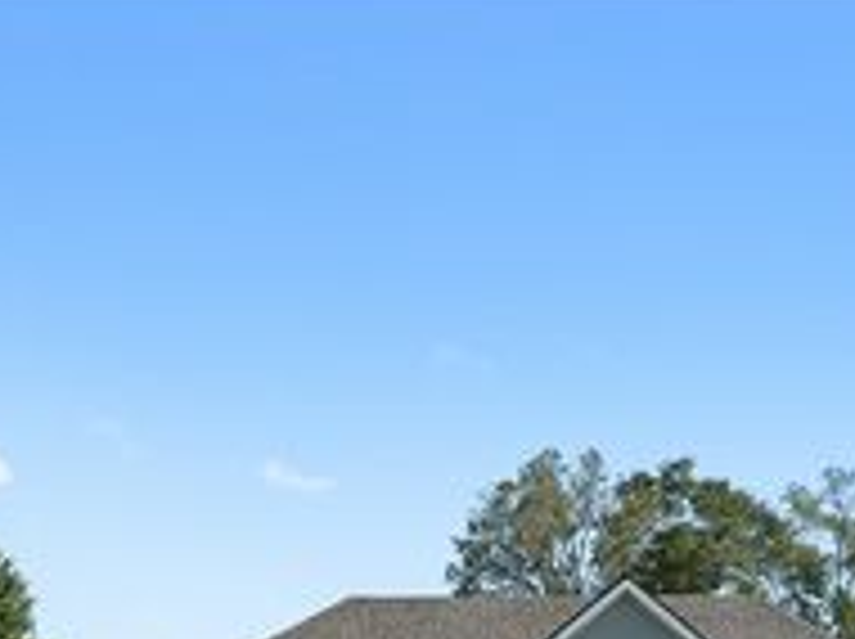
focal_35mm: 63
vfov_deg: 21.2
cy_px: 814
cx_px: 598
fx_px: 1554
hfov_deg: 30.4
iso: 100
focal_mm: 12.29
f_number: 2.8
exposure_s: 1/1600
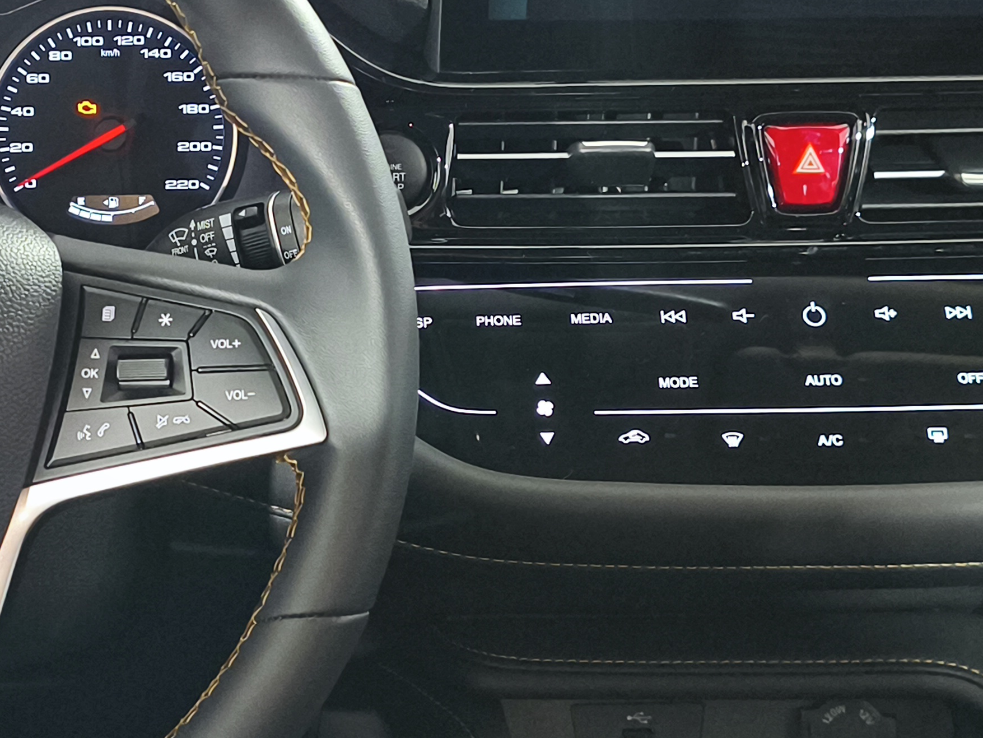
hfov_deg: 25.0
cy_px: 300
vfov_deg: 19.1
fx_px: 2187
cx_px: 248
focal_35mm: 77
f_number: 1.7
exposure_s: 1/50
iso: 800
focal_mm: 5.35
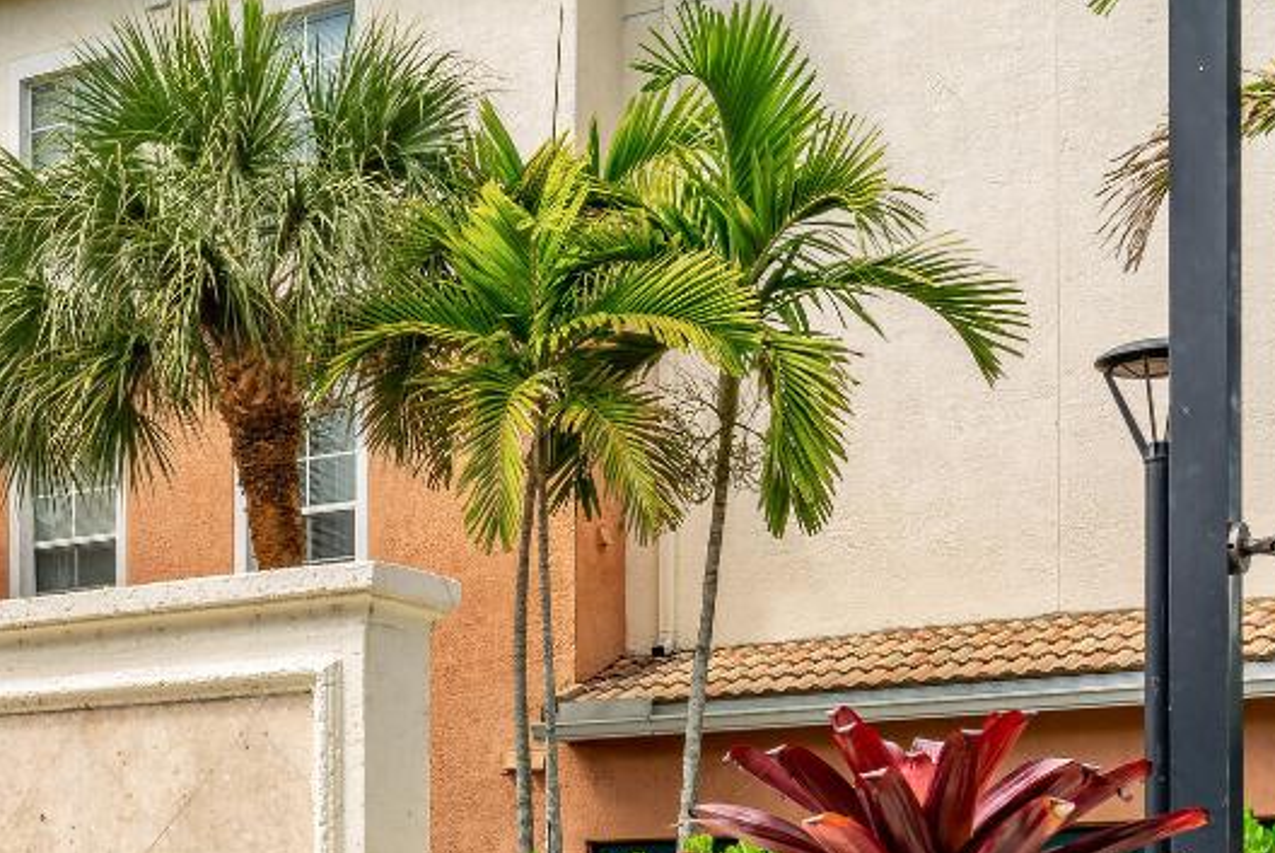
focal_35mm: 74
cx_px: -5
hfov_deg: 25.9
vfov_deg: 18.3
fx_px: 2623
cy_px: 710
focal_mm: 34
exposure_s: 1/60
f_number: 8
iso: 50
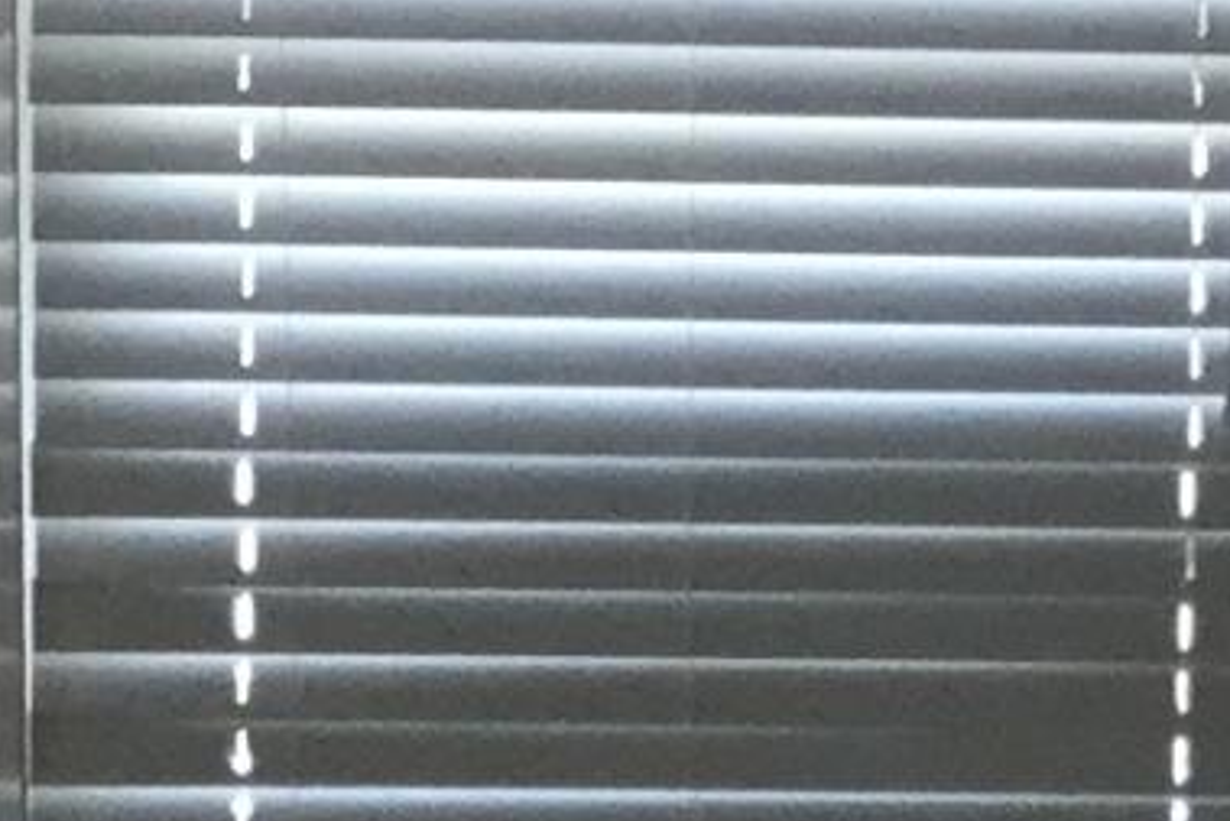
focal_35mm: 255
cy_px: 1876
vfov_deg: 5.2
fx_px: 8715
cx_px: 1019
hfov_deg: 8.1
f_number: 2.4
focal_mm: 3.3
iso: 32
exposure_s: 1/30
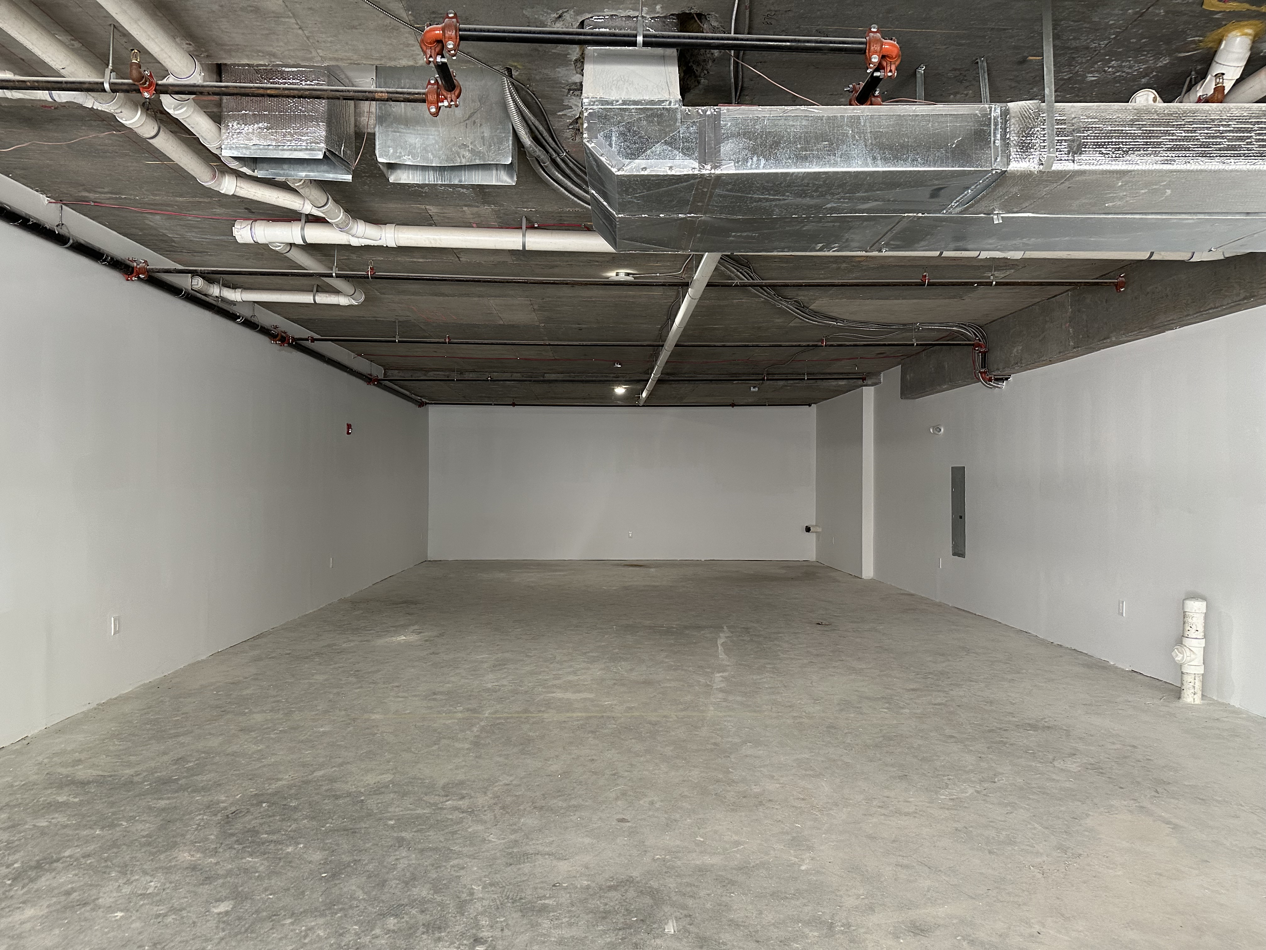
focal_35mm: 24
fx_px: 878
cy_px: 475
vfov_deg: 56.8
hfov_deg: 71.6
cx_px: 633
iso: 250
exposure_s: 1/60
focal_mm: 6.86
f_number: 1.78
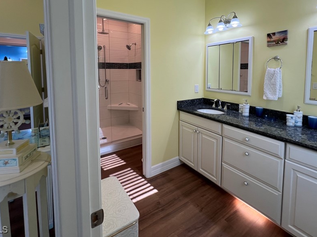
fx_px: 156
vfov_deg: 73.0
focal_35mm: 17
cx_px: 166
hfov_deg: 91.0
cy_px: 84
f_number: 1.8
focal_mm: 1.57
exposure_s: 1/120
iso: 50
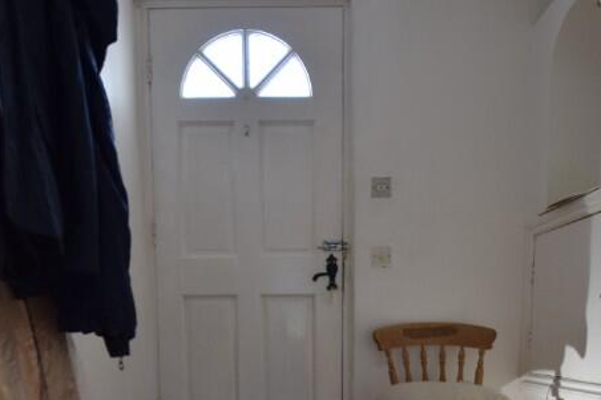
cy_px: 411
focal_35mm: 34
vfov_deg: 34.8
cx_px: 282
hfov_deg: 55.8
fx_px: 567
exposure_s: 1/25
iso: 100
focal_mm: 10
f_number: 3.5
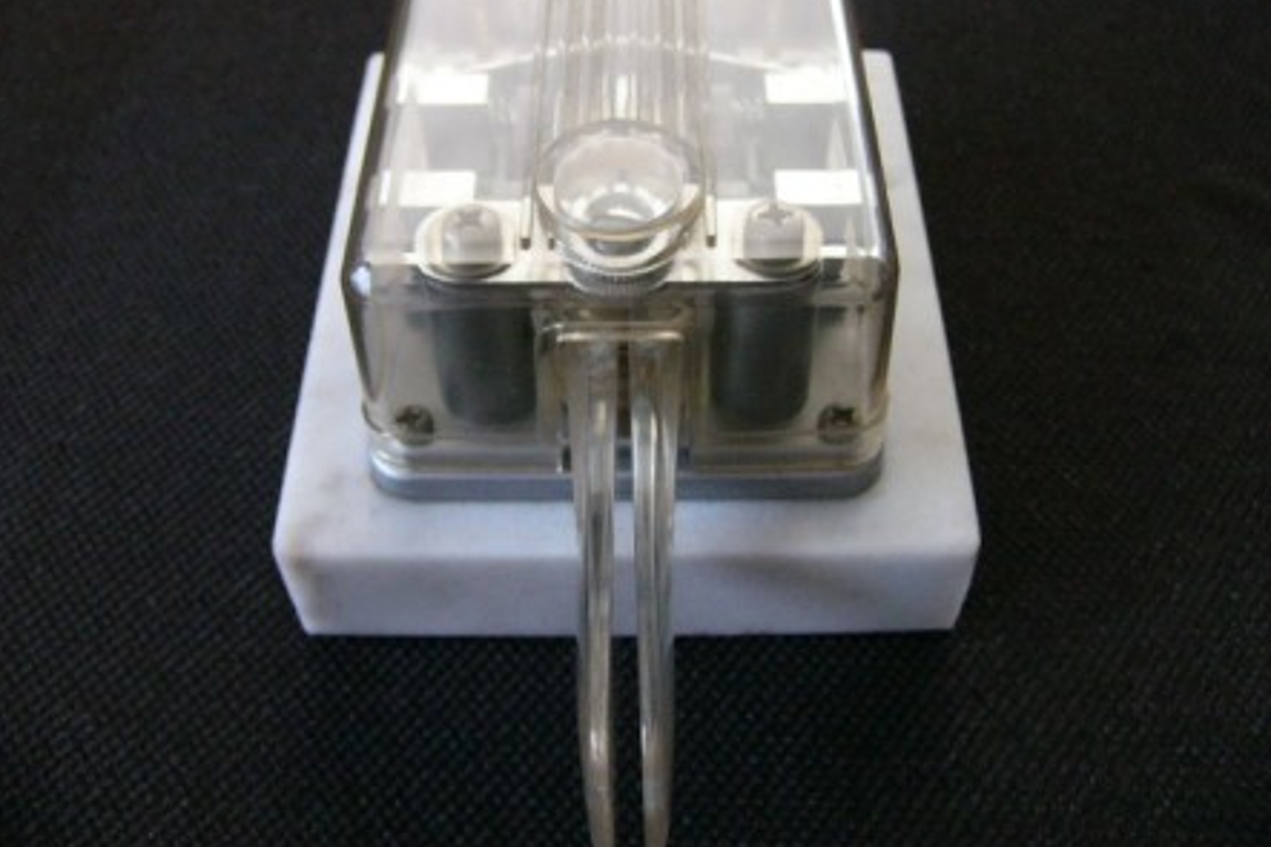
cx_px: 628
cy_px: 376
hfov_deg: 51.9
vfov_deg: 35.9
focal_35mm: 37
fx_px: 1306
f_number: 2.8
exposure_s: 1/80
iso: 200
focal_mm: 4.6
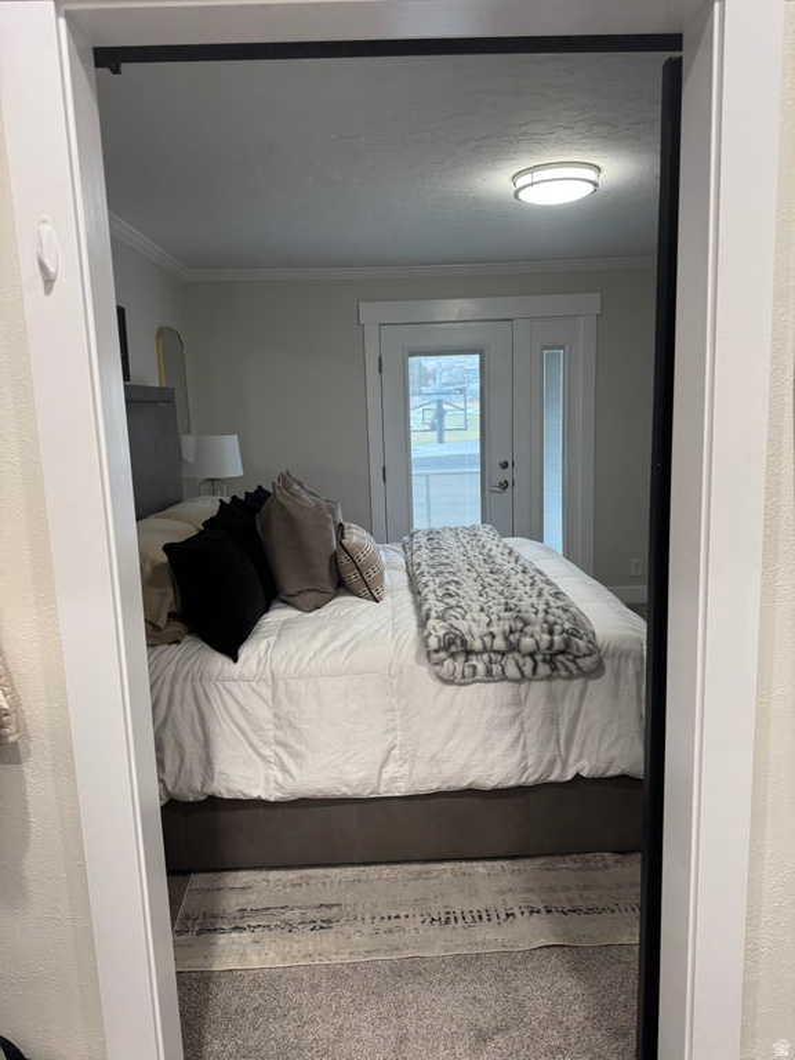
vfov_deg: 71.6
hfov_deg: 56.8
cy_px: 530
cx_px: 398
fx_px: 735
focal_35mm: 24
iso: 160
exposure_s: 1/120
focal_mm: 6.76
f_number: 1.78
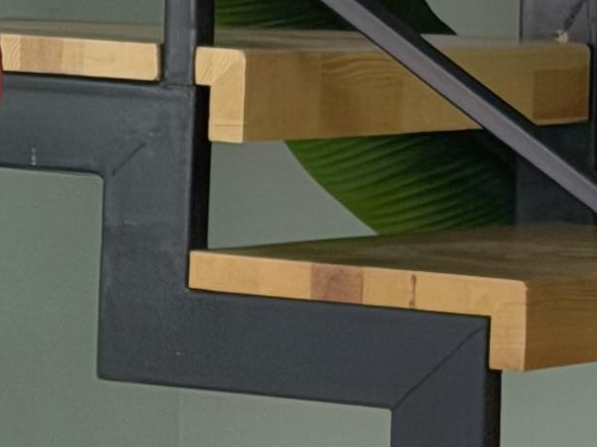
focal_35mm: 319
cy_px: 233
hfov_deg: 6.1
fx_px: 5501
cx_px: -438
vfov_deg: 4.7
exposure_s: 1/166
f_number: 1.78
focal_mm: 6.76
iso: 80
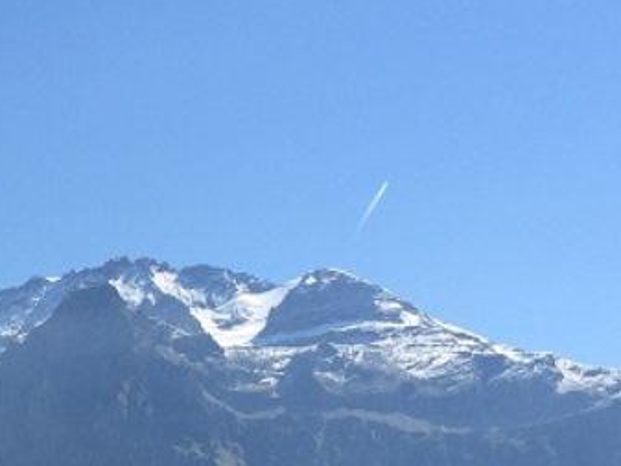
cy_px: 379
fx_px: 1579
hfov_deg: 21.3
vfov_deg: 16.7
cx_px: -28
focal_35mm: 88
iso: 32
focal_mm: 4.15
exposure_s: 1/2415
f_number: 2.2
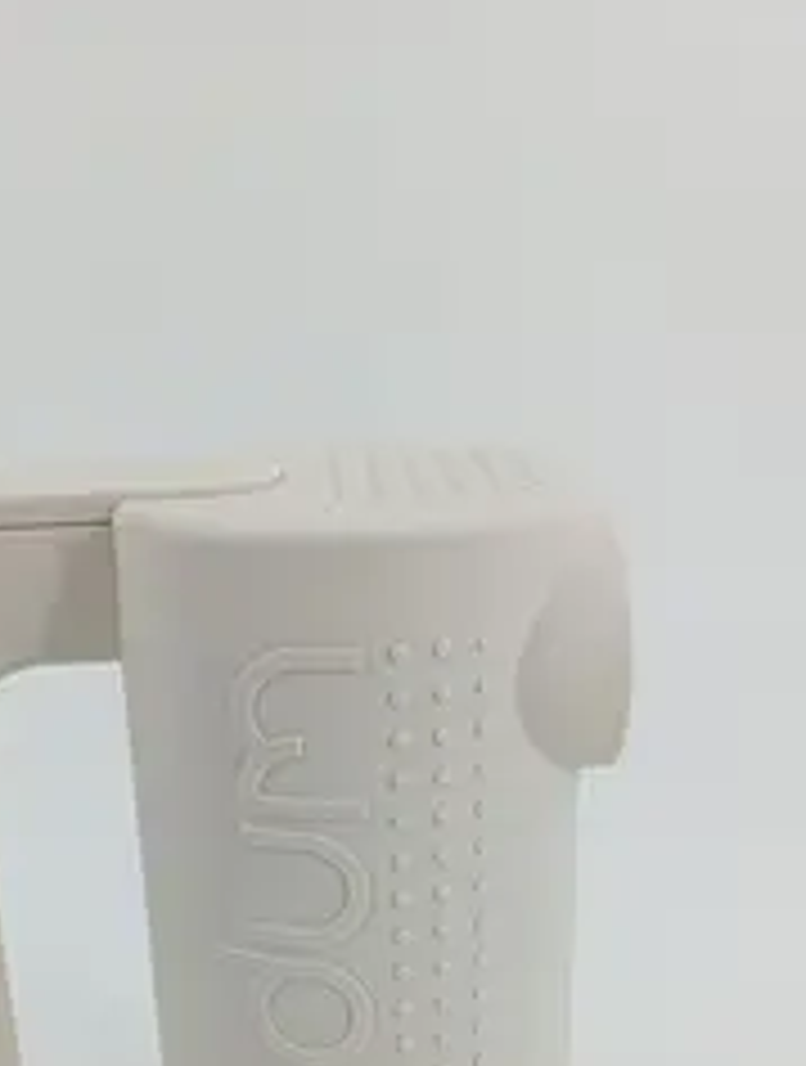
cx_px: 333
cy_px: 868
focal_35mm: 47
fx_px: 1453
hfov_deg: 30.9
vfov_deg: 38.7
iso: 69
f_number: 1.8
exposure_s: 1/100
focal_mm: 4.22
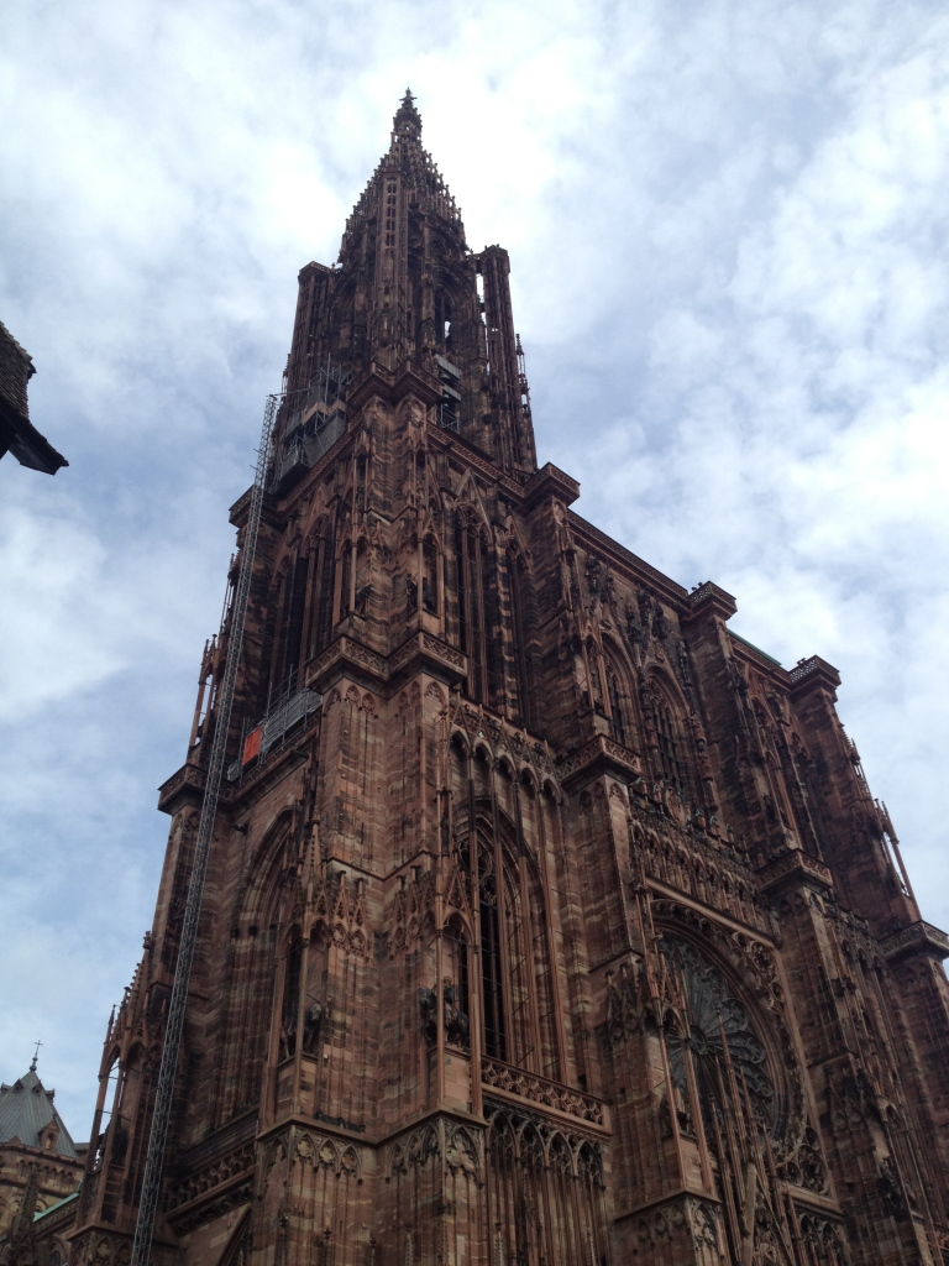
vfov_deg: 52.6
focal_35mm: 35
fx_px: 1279
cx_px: 474
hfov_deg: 40.7
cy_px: 633
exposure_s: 1/1453
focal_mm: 4.28
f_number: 2.4
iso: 64
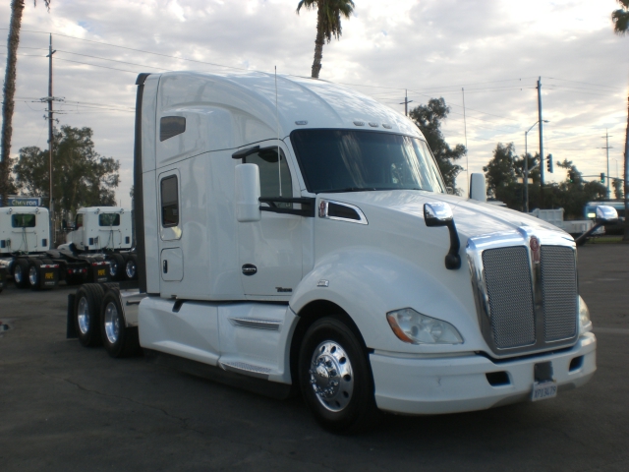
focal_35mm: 38
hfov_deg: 49.0
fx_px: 690
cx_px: 314
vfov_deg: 37.7
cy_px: 236
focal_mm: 6.3
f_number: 4.4
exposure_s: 1/250
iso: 50
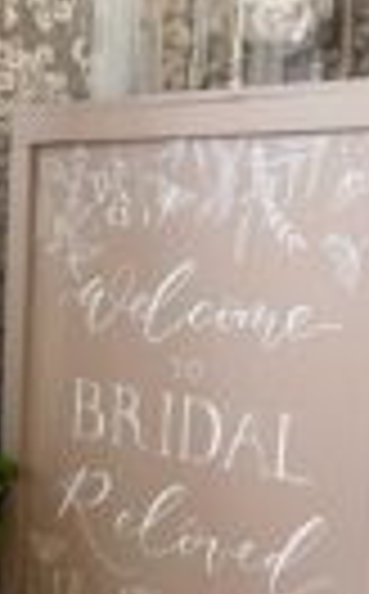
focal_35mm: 86
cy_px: 475
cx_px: -270
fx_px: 1390
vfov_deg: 23.8
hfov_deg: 13.7
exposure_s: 1/127
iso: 32
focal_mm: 5.1
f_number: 1.6
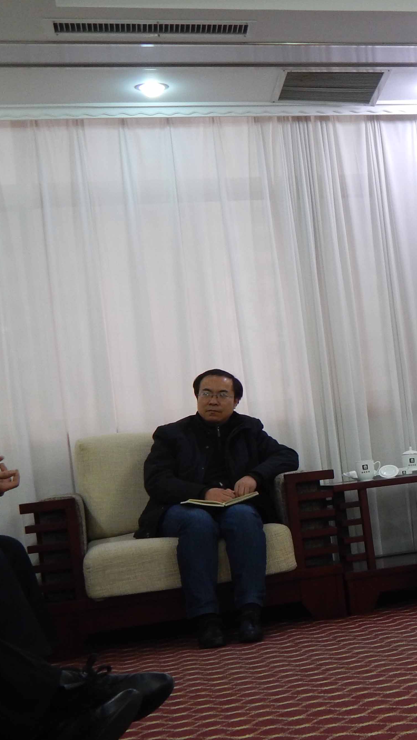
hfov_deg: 16.7
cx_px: 614
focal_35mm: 66
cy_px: 443
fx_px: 1297
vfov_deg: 31.8
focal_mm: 6.1
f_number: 3.3
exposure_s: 1/13
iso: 200
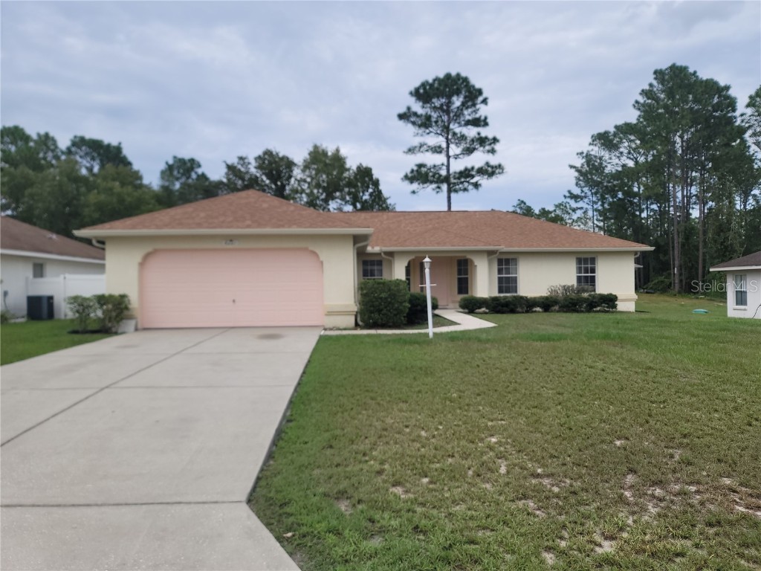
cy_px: 286
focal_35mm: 25
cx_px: 380
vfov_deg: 54.9
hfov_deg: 69.4
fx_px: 550
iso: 20
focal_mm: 7
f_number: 1.8
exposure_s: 1/816
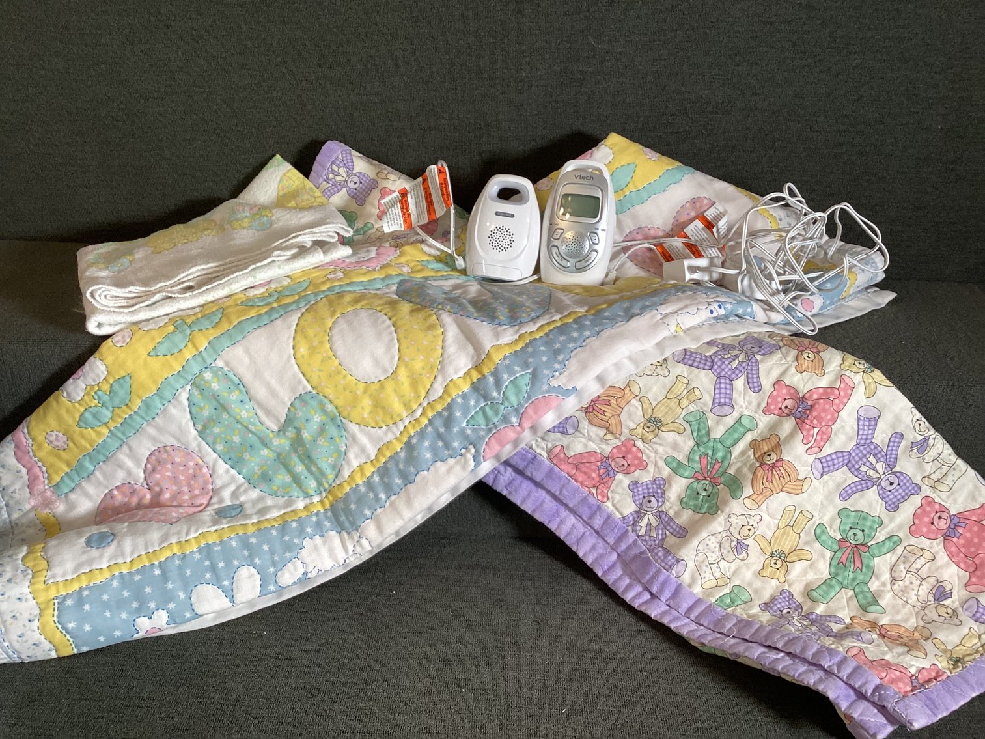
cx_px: 492
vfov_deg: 45.4
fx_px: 882
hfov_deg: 58.3
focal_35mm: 31
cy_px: 370
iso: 100
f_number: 2.4
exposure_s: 1/60
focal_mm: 3.3
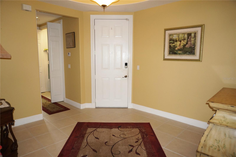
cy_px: 78
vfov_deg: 53.0
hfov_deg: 73.8
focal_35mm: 24
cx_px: 118
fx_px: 157
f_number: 4
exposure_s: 1/160
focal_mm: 16
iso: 640
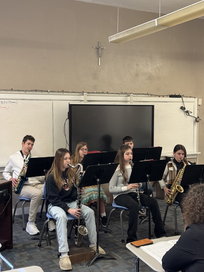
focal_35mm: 48
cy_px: 136
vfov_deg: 39.7
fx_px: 377
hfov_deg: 30.3
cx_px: 102
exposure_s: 1/60
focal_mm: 6.76
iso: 200
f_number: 1.78
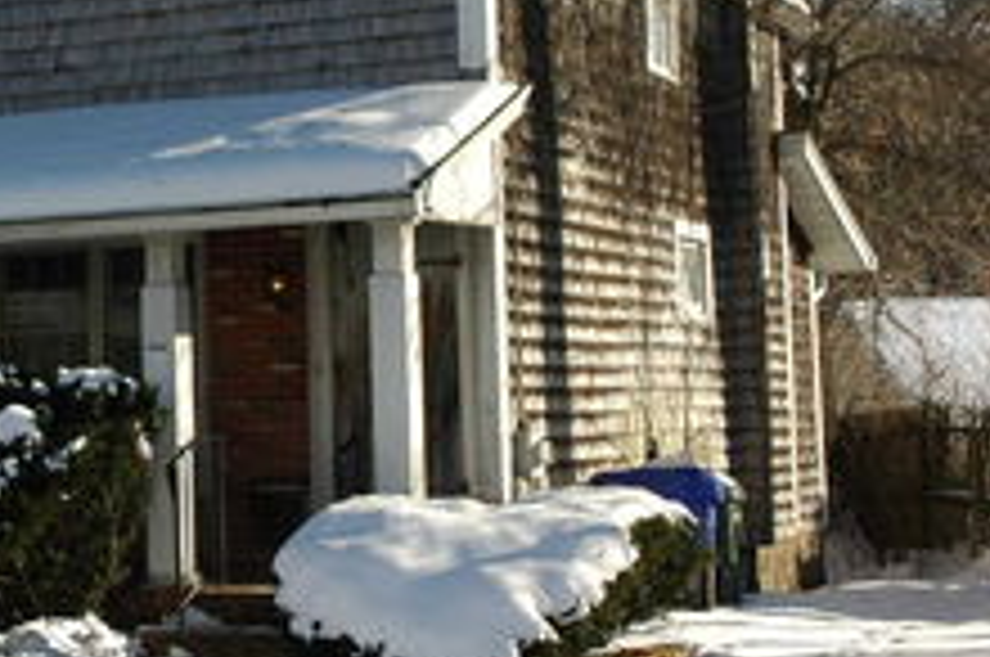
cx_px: -14
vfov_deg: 14.4
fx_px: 2586
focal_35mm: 94
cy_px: 198
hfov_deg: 20.9
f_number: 10
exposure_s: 1/250
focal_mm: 27
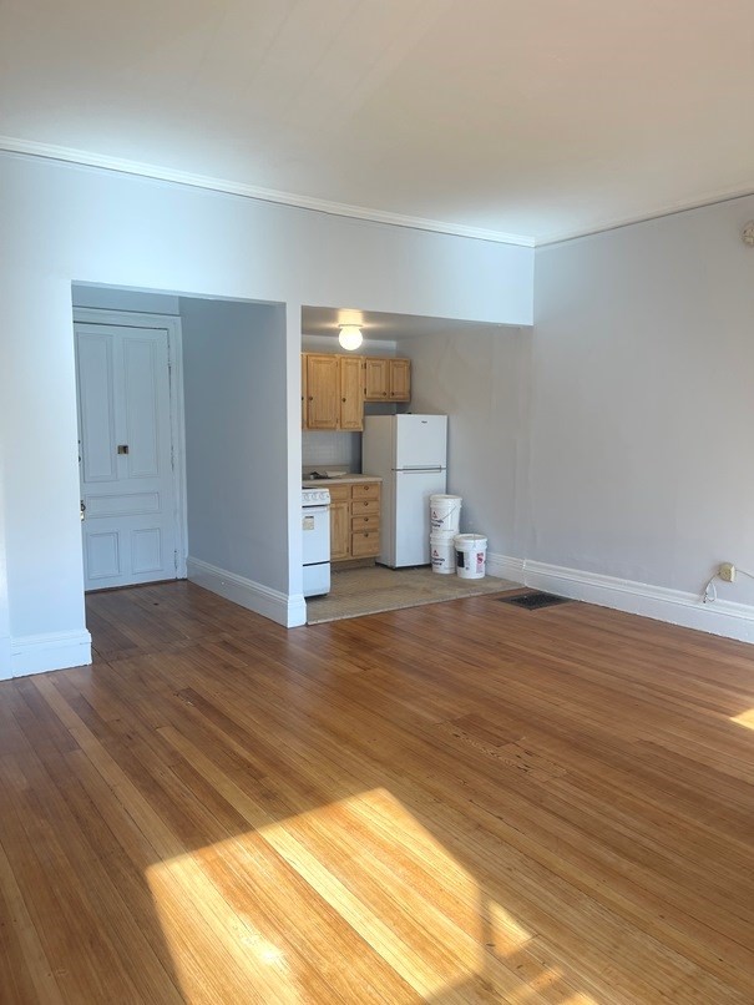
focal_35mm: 25
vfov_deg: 69.4
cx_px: 377
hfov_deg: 54.9
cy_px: 502
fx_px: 726
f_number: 1.6
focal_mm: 5.1
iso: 40
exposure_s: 1/121
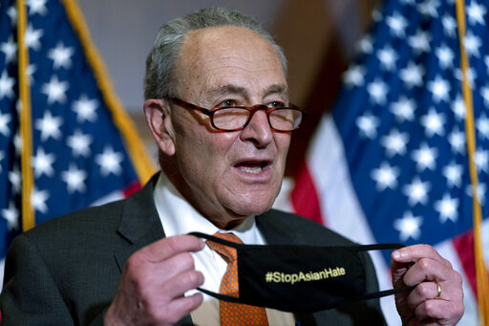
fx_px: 1602
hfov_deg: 17.4
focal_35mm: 118
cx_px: 244
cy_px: 163
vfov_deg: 11.6
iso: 4000
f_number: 2.8
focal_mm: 118
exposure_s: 1/320
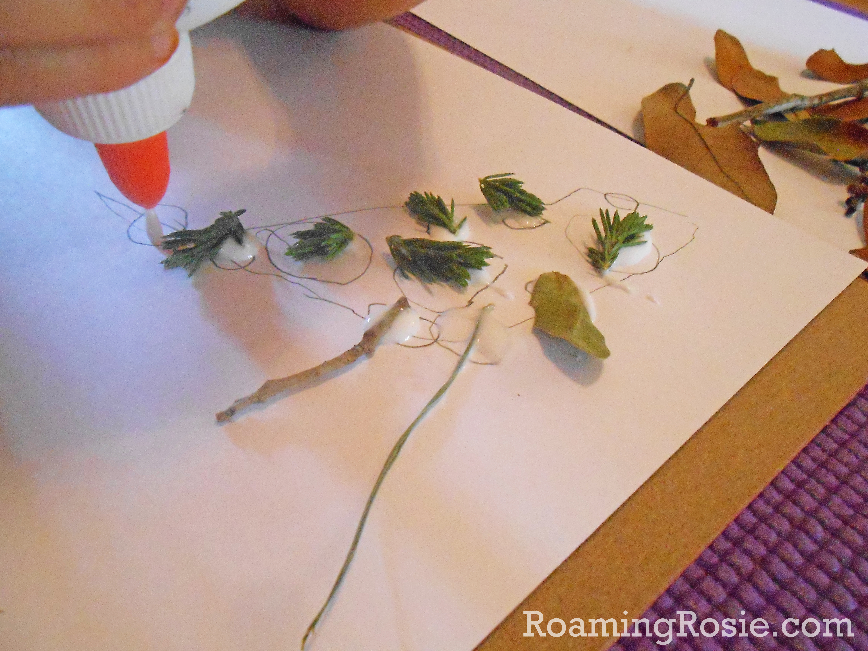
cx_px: 434
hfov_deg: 67.3
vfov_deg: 53.1
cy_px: 326
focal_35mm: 26
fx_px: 652
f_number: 3.5
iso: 800
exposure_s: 1/15
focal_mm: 4.6
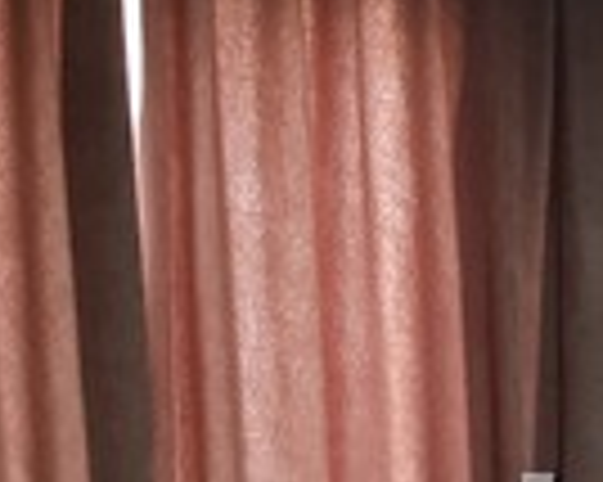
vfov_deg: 13.6
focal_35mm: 111
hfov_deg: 15.3
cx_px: 1037
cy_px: 538
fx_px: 1980
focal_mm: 4.3
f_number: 1.7
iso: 320
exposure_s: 1/10
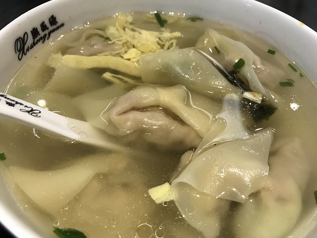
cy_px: 119
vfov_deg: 49.7
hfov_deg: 63.4
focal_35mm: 28
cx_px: 158
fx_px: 256
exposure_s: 1/17
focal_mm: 3.99
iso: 50
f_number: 1.8
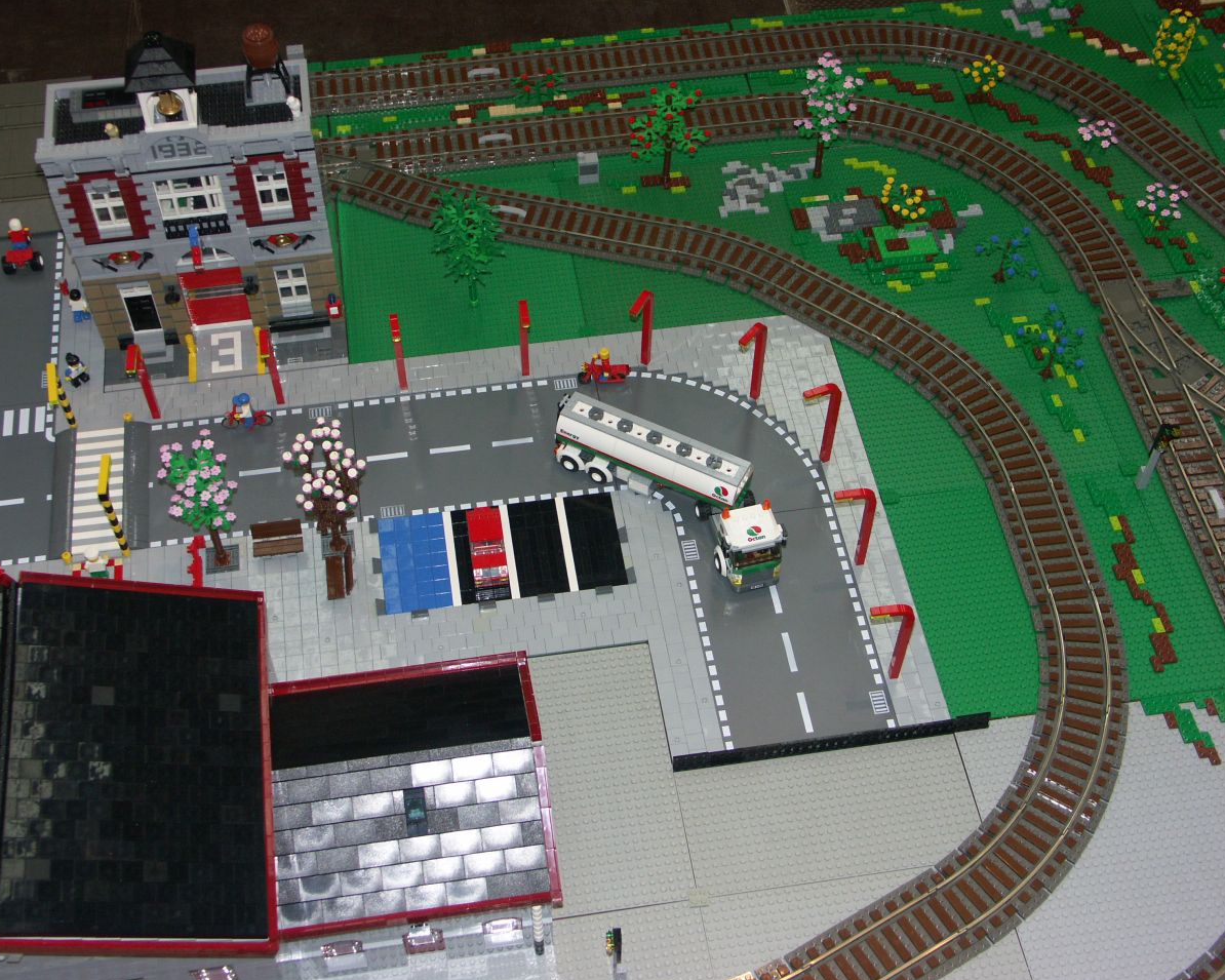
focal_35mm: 45
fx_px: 1631
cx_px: 591
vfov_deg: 33.4
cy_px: 491
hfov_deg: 41.2
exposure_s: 1/50
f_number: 2.8
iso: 125
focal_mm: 11.07
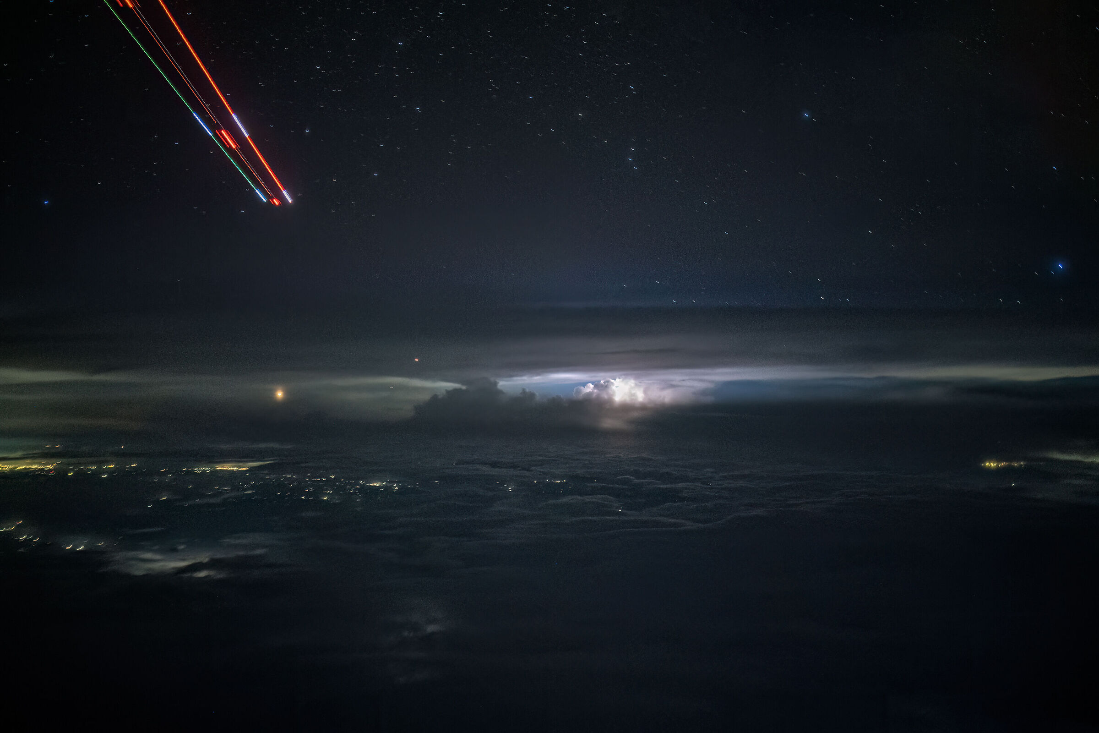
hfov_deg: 54.4
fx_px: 1068
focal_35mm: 35
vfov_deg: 37.9
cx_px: 550
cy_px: 366
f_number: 1.8
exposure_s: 3.2
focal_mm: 35
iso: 10000
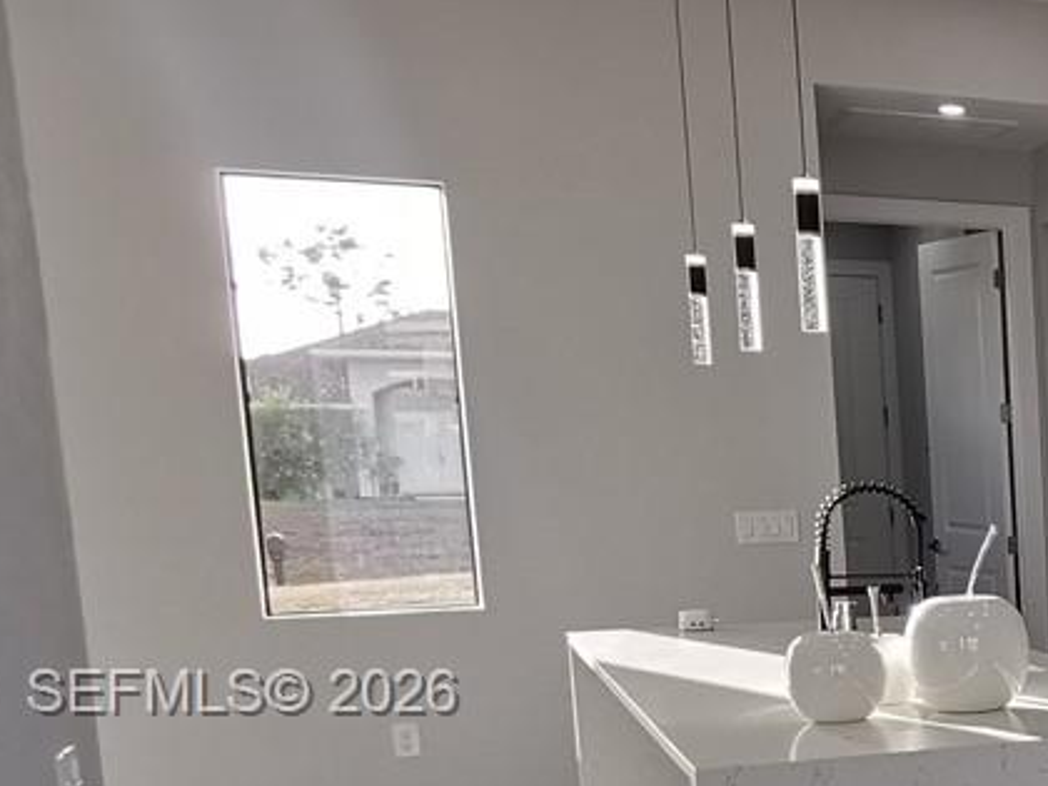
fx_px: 1847
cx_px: 1677
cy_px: 696
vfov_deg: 23.4
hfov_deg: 23.4
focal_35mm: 61
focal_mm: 2.35
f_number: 2.2
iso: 50
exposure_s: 1/120
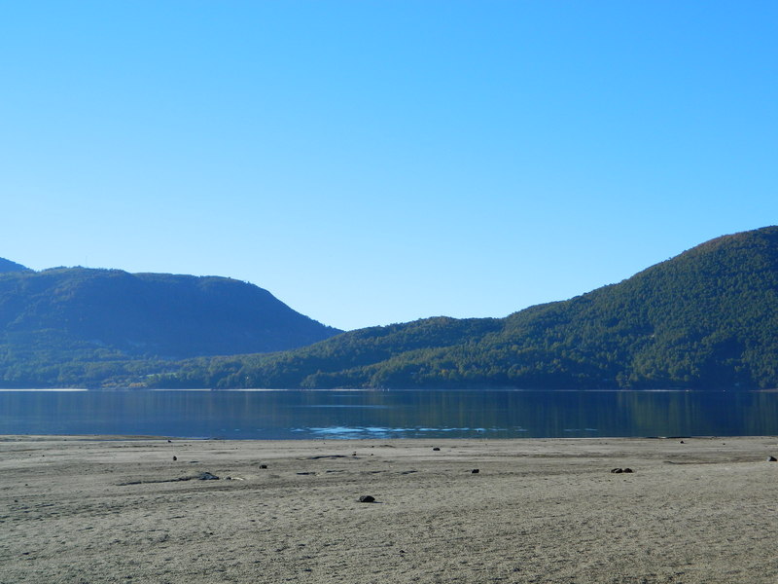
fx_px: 1056
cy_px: 292
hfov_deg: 40.4
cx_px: 389
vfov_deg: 30.9
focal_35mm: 47
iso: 80
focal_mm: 8.4
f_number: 3.6
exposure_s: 1/500
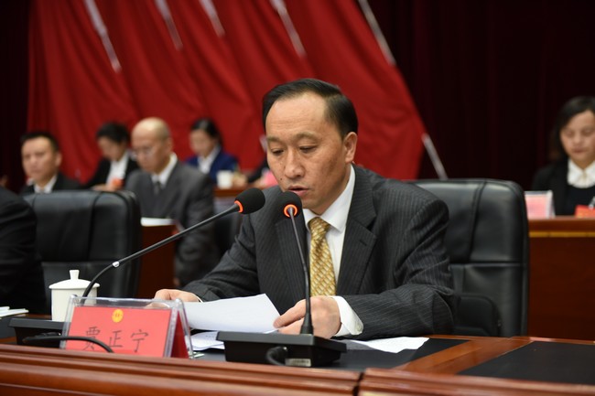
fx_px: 958
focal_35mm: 58
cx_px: 298
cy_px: 198
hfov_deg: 34.5
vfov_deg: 23.4
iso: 1250
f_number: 2.8
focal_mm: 58
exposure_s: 1/100
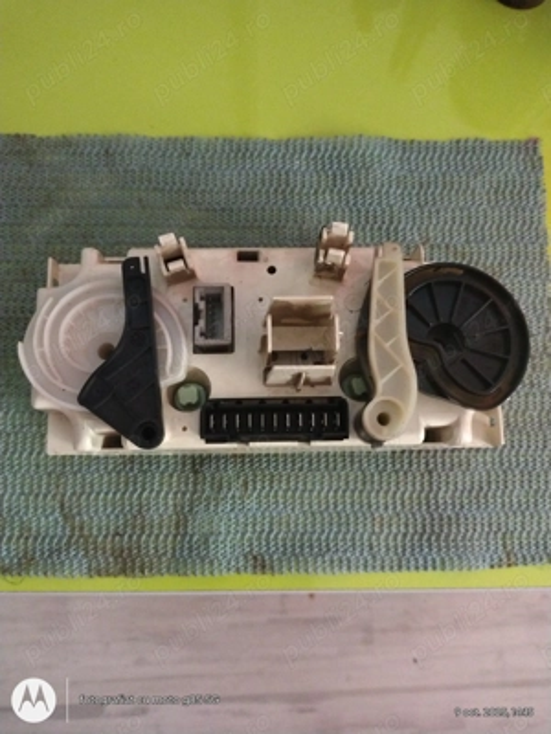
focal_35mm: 25
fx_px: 531
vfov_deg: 69.4
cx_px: 276
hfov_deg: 54.9
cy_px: 367
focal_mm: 4.71
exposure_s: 1/33.3
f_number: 1.7
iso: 3801
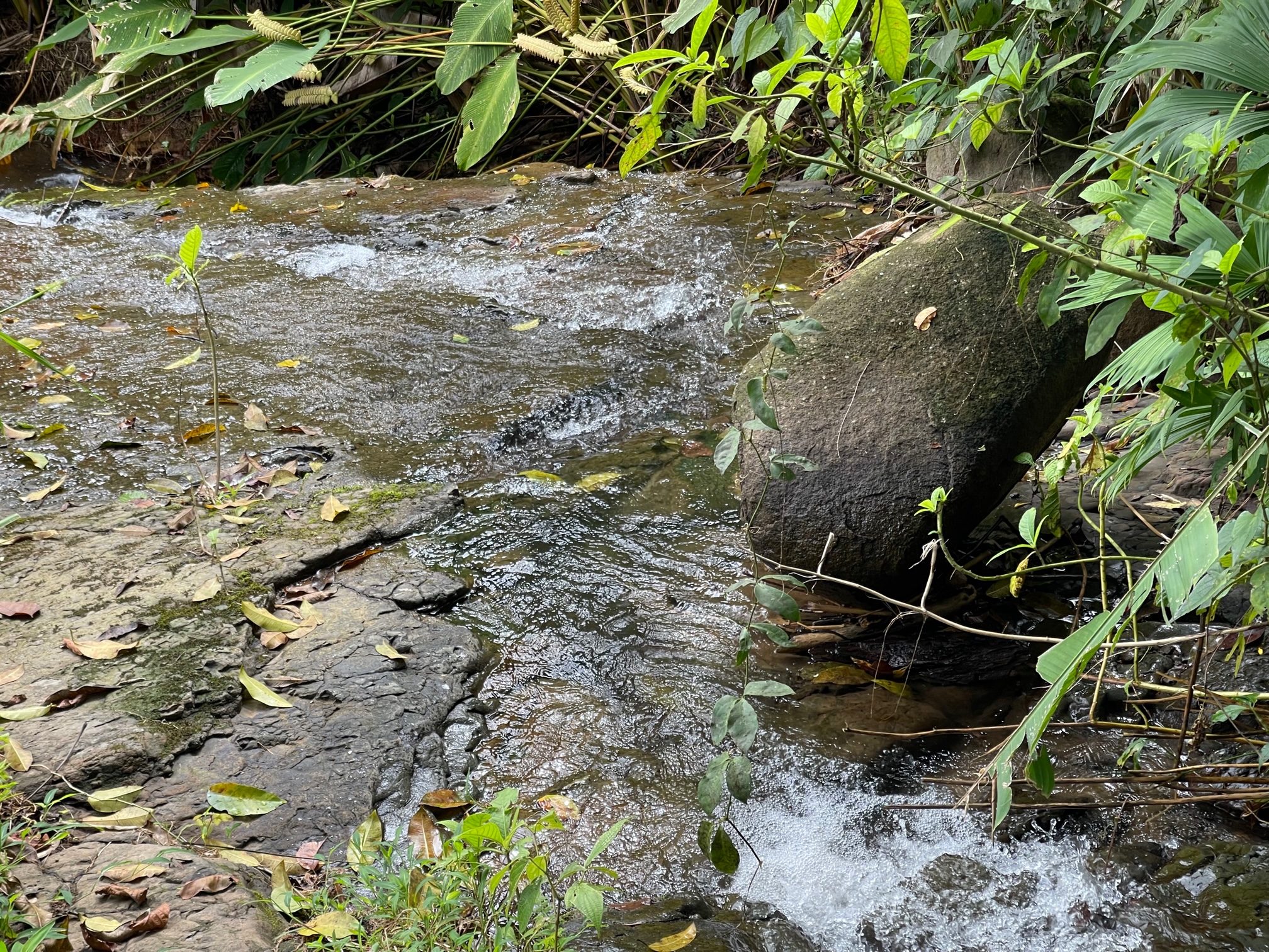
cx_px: 634
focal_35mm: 64
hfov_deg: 30.3
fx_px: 2346
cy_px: 476
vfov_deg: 22.9
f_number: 2.2
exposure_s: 1/100
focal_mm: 7.5
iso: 20
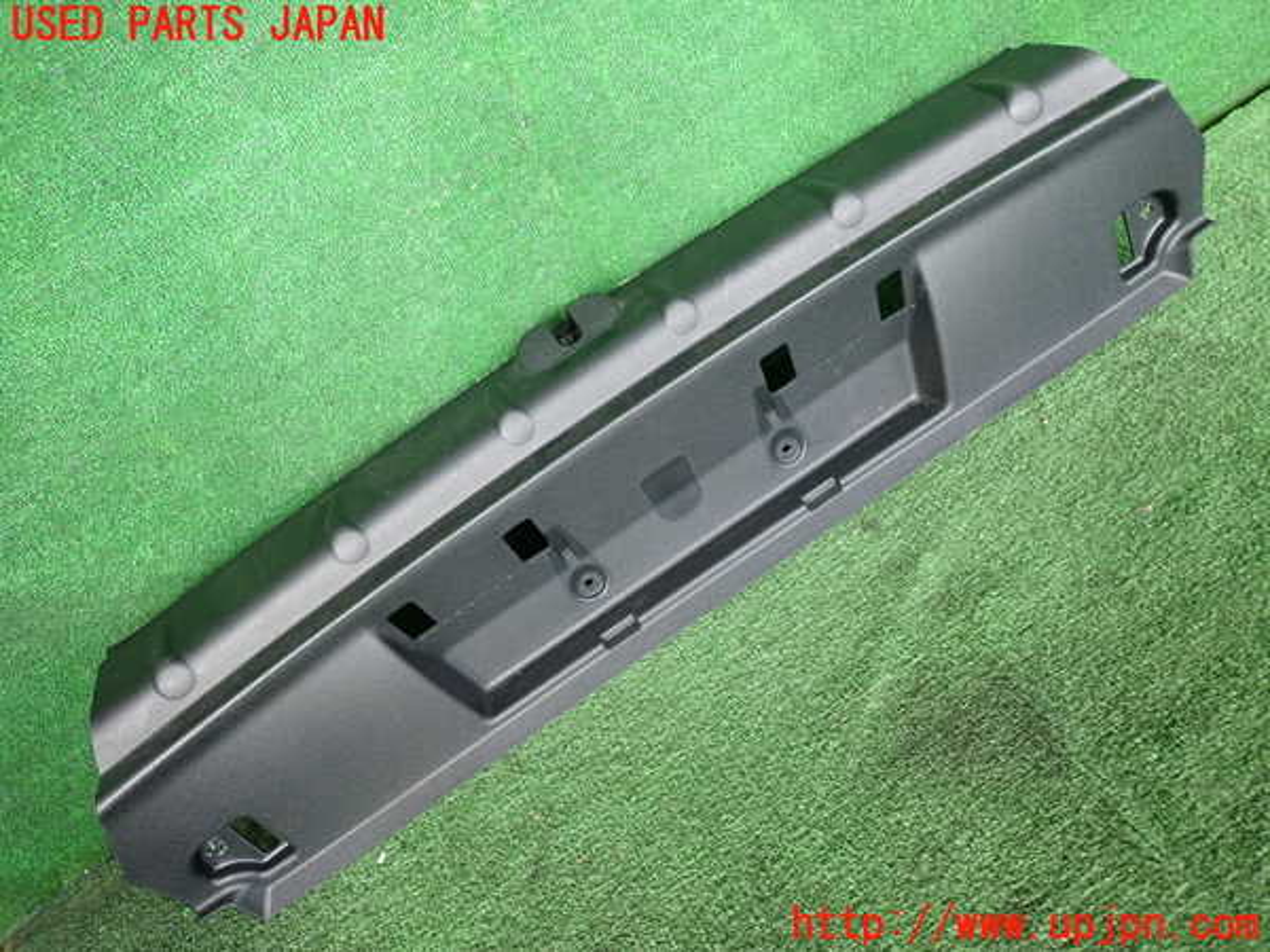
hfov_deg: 69.4
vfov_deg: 54.9
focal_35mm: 25
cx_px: 635
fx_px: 917
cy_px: 476
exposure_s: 1/125
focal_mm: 4.5
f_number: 2
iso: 250
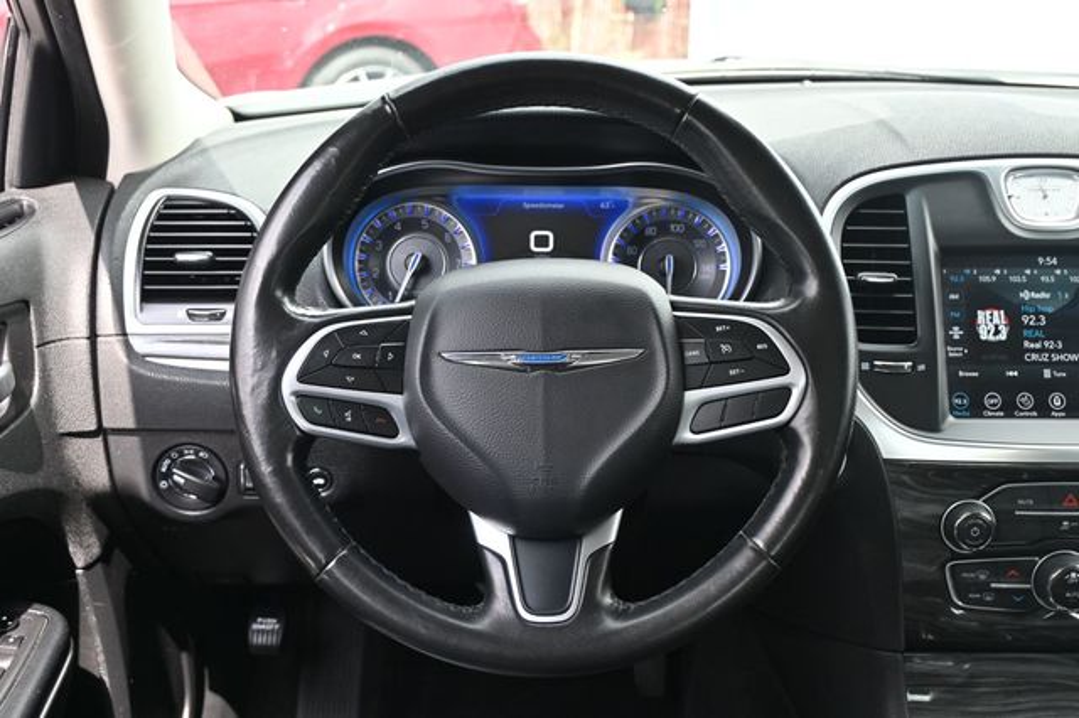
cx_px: 540
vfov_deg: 35.5
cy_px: 359
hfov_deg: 51.3
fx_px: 1123
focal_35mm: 38
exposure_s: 1/125
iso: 400
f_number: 4.2
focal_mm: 25
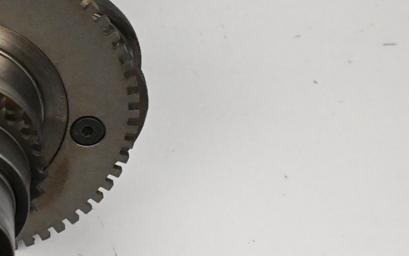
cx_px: -18
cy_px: 21
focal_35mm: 114
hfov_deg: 17.8
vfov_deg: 11.4
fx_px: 1266
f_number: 7.1
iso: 12800
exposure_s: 1/1600
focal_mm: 31.5
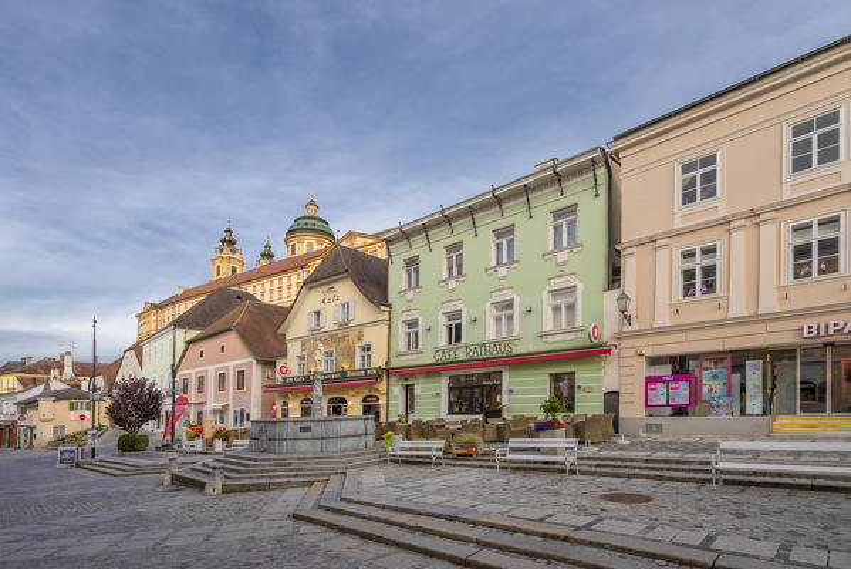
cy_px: 284
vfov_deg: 77.4
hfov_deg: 100.4
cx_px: 426
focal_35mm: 15
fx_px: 355
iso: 200
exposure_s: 1/160
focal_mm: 15
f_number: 8
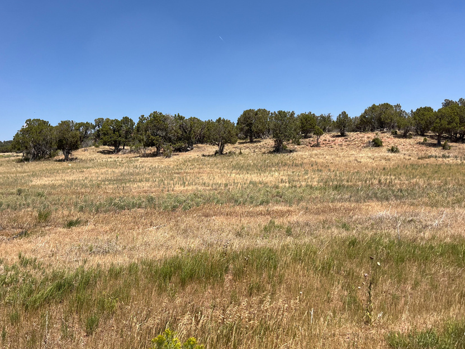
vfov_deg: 43.9
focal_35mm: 32
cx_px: 203
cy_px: 136
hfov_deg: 56.6
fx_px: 430
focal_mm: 5.1
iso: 50
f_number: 1.6
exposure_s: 1/3745
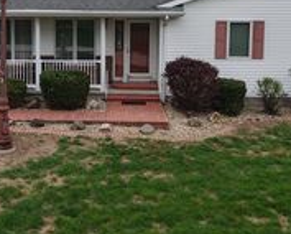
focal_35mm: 66
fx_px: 569
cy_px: 50
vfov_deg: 22.9
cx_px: 97
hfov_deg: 28.5
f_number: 1.8
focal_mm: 8.67
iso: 230
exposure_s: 1/3000
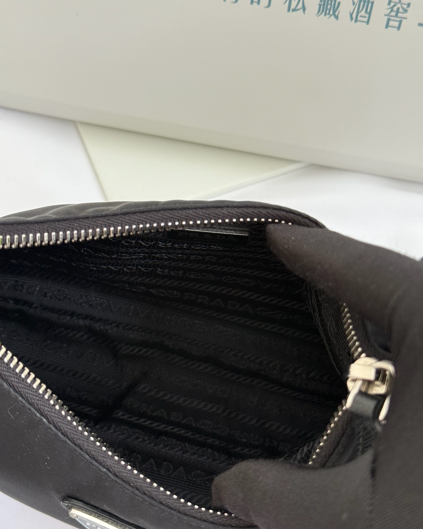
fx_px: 798
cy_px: 251
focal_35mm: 51
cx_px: 216
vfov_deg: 36.6
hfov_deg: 29.7
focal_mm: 6.76
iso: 100
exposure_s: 1/80
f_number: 1.78
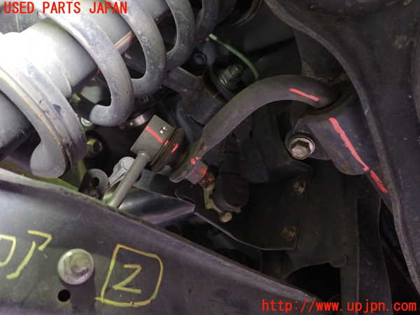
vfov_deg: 46.8
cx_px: 210
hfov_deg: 60.0
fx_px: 364
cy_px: 158
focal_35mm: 30
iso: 800
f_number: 2.3
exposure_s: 1/13
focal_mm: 5.4
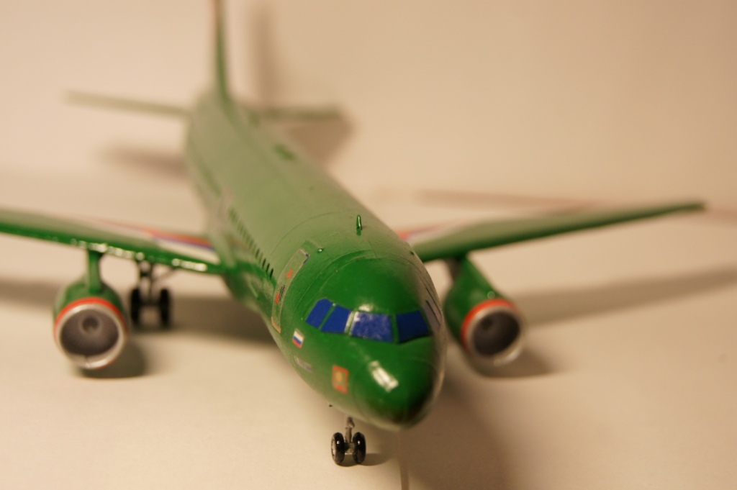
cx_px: 368
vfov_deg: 18.2
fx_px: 1534
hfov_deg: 27.0
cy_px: 245
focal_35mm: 75
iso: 800
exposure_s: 1/80
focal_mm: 50
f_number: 5.6
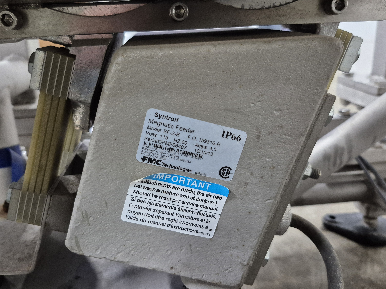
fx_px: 323
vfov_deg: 48.2
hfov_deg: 61.7
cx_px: 191
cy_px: 143
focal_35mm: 29
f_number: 1.8
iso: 800
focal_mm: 5.4
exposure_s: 1/60
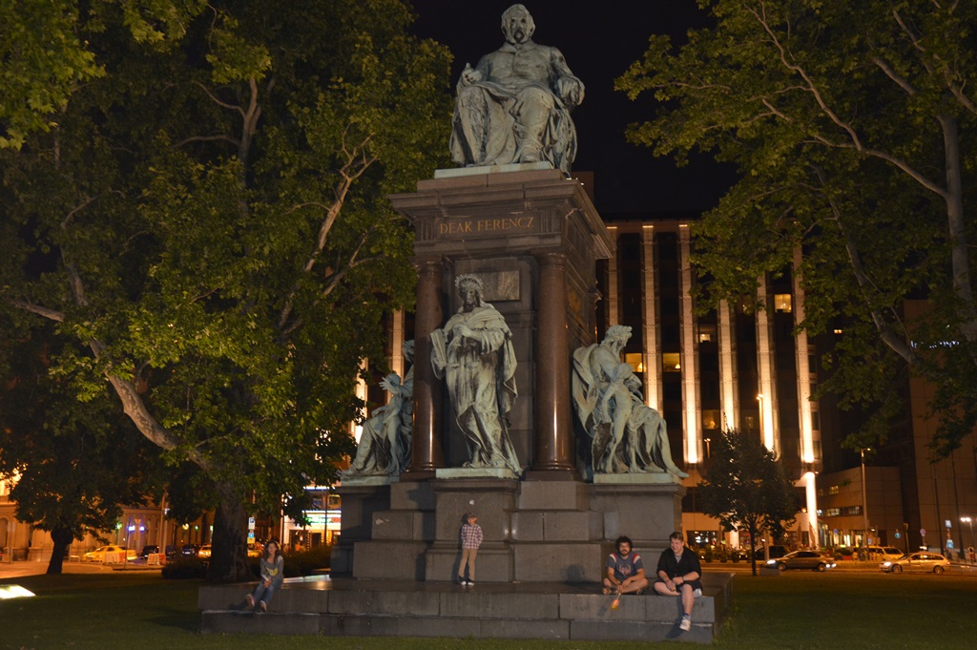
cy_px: 325
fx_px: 1017
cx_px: 488
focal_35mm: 38
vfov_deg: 35.4
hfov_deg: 51.3
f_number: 4
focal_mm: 25
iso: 800
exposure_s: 1/10
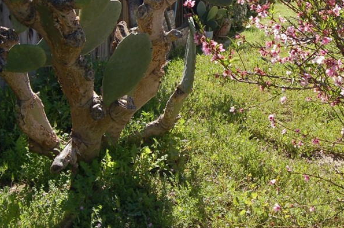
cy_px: 65
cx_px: 233
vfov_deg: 21.7
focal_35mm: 62
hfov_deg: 32.1
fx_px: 591
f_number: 8
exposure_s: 1/200
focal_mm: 24
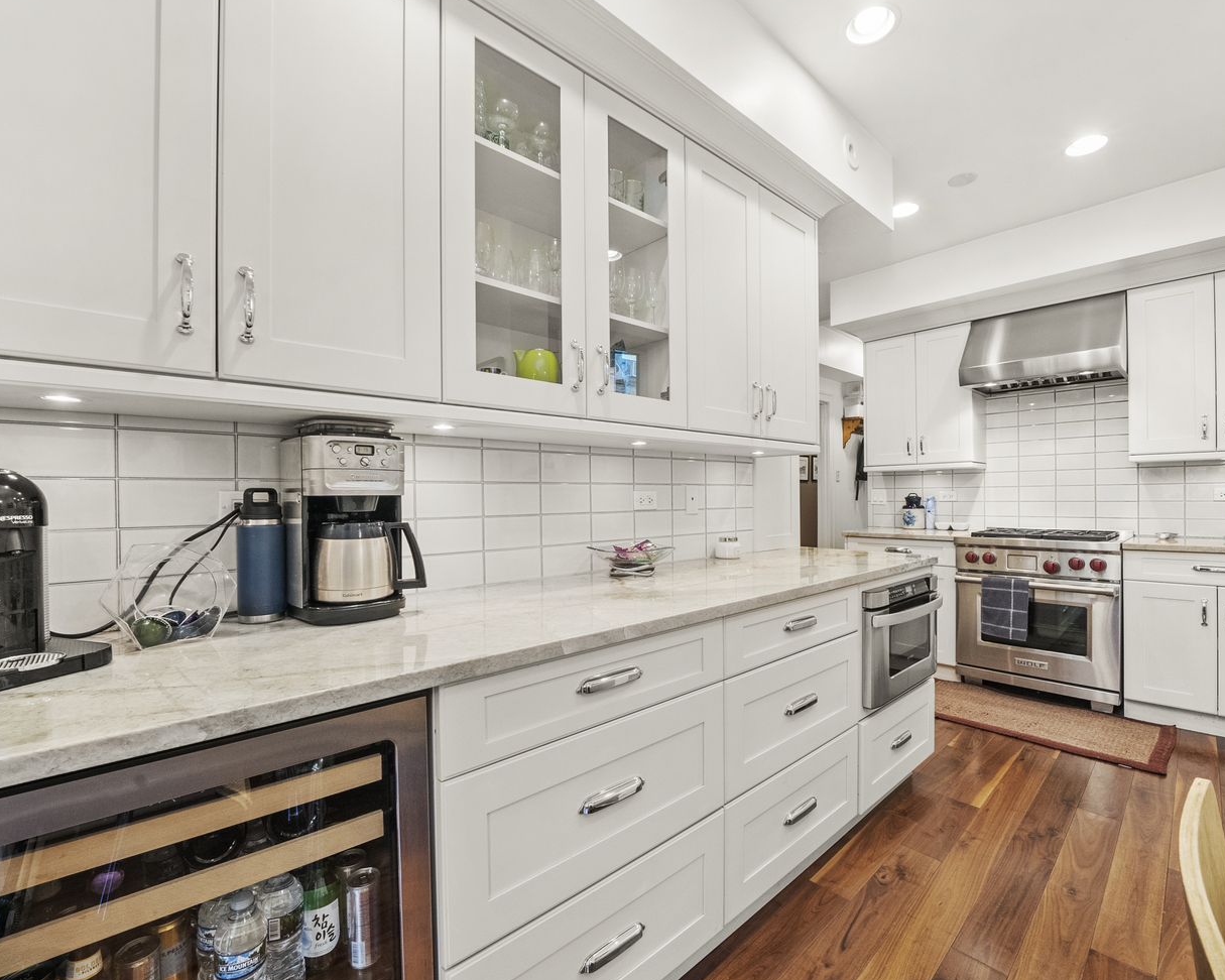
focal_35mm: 15
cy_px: 498
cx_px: 618
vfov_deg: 84.0
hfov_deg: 96.8
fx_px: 544
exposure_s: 1/5
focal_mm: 12
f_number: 11
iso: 2000
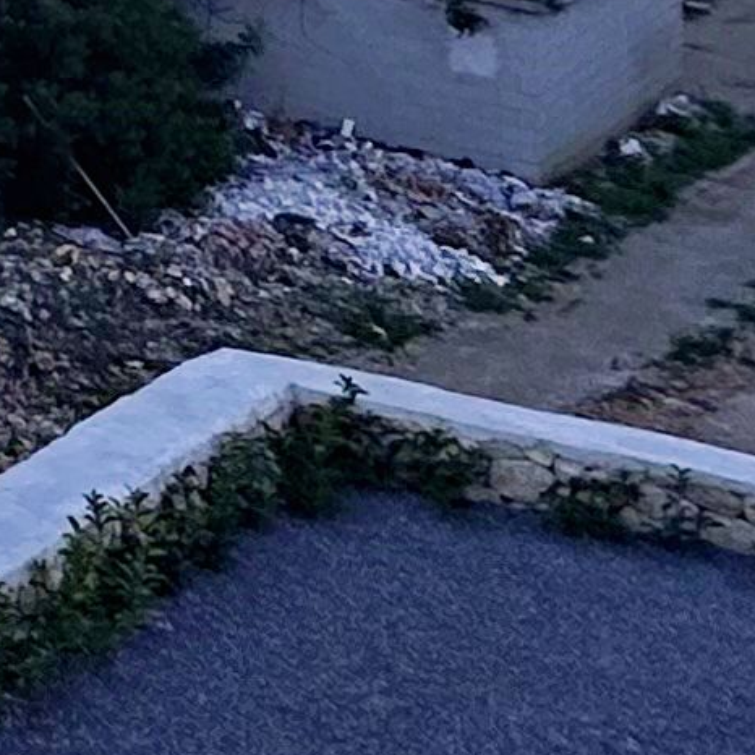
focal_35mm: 107
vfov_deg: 13.7
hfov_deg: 11.1
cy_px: -791
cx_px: -1447
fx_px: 2640
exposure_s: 1/2174
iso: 50
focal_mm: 2.22
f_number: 2.2
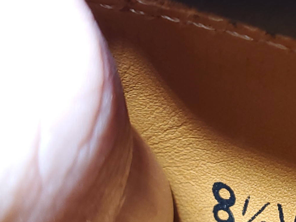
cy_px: 130
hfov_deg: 17.4
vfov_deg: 14.2
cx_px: 415
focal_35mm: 104
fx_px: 889
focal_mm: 4.3
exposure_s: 1/50
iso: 64
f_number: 1.5
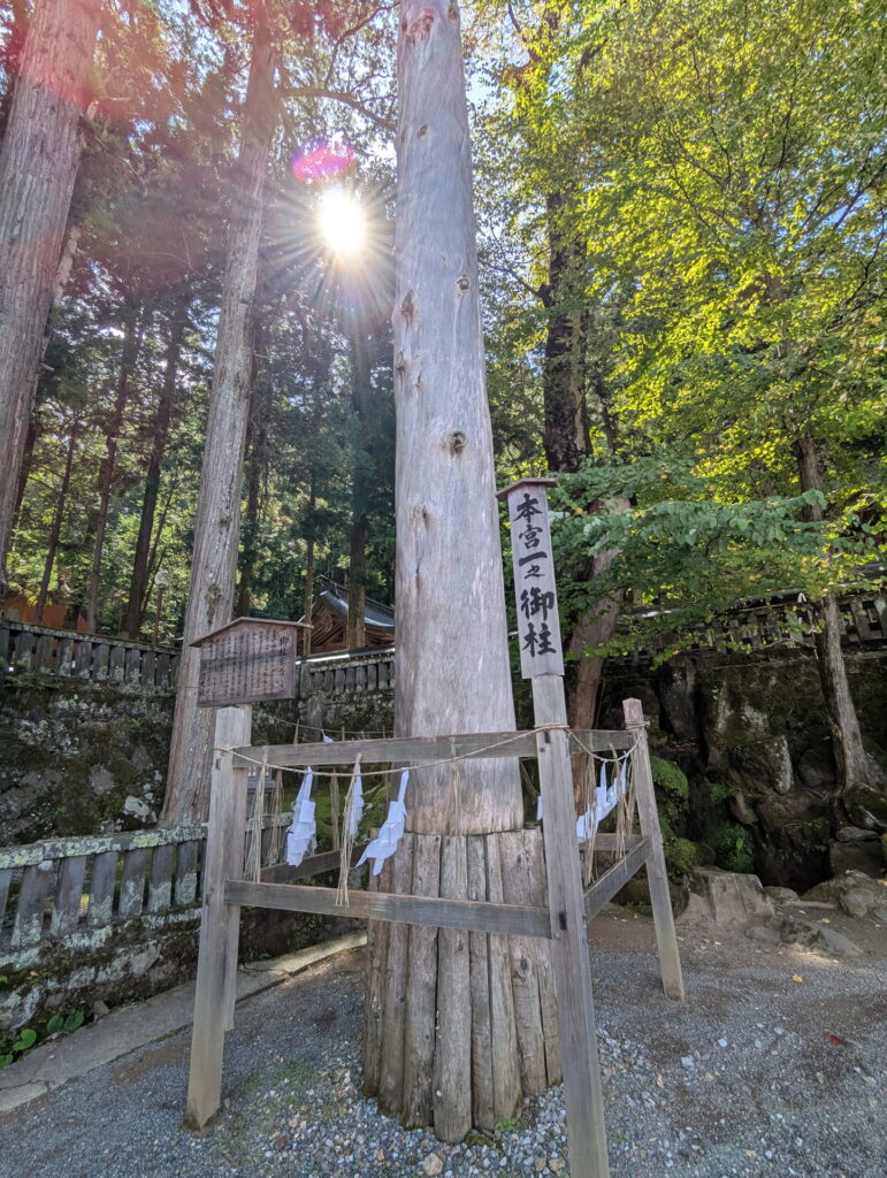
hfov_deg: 78.2
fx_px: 545
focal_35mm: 16
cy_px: 589
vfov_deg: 94.4
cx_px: 444
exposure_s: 1/562
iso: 44
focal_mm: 2.35
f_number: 2.2
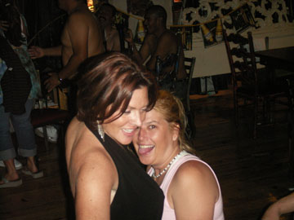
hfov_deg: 35.5
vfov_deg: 27.0
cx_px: 147
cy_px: 110
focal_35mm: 54
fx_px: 459
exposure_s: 1/40
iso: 160
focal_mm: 11.5
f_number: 3.5
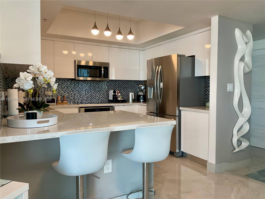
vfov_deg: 48.2
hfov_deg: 61.7
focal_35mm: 29
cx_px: 132
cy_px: 100
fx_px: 222
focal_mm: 3
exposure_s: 1/120
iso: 64
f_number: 1.8
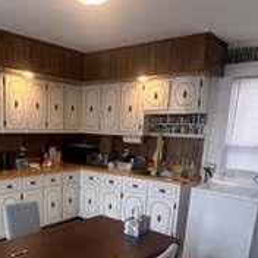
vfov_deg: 44.3
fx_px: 304
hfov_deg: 44.4
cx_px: 62
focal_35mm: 36
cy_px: 199
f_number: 2.2
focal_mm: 2.22
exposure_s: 1/120
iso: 100
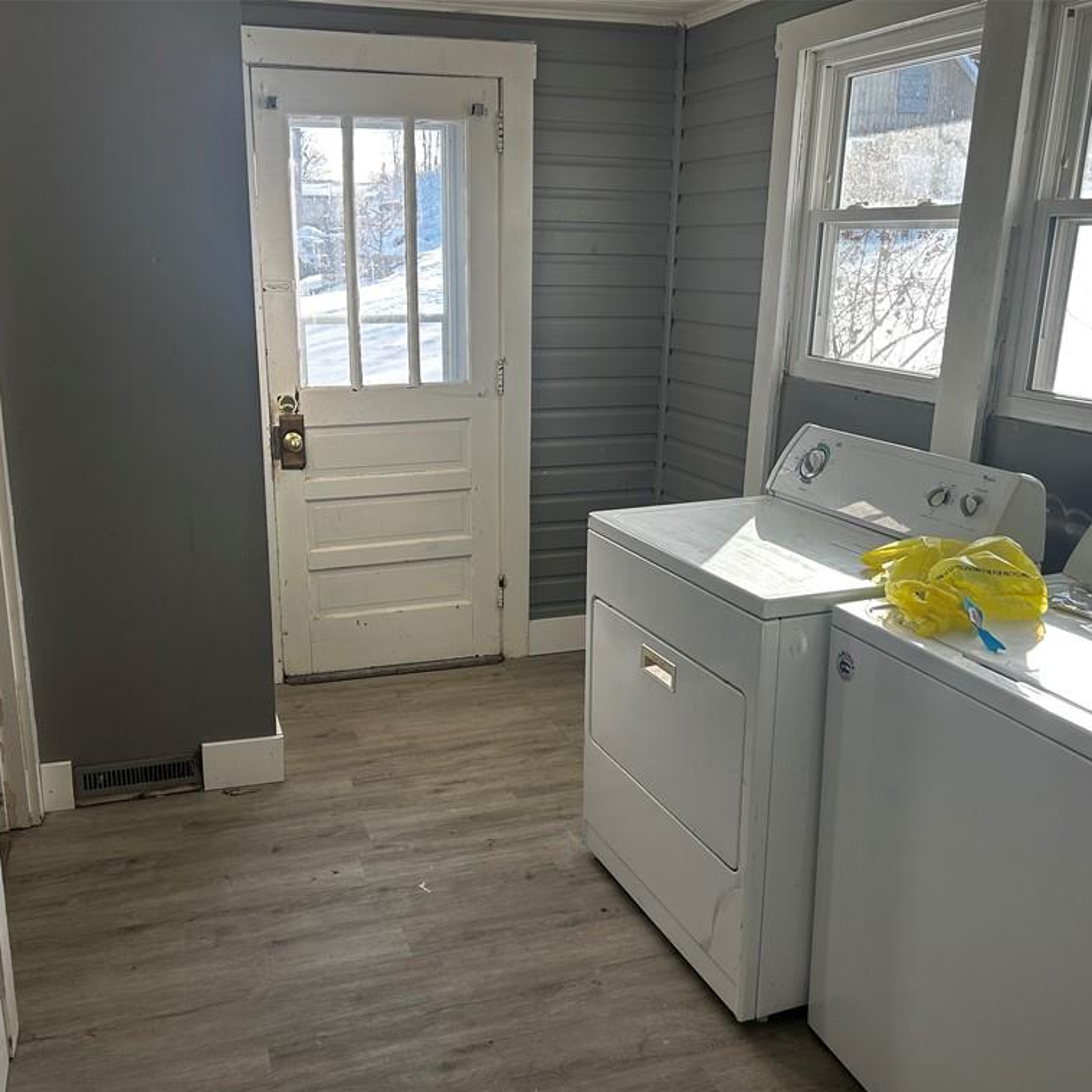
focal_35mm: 31
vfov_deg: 52.5
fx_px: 1106
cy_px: 551
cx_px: 495
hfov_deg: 52.5
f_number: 1.5
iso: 50
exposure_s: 1/330
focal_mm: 5.7
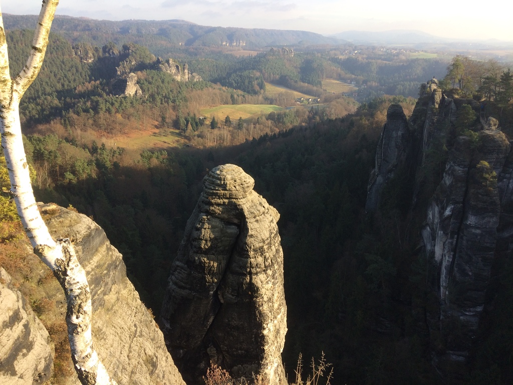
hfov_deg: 61.7
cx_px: 256
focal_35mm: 29
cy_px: 192
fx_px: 430
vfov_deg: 48.2
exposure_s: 1/533
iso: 32
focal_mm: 4.15
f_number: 2.2
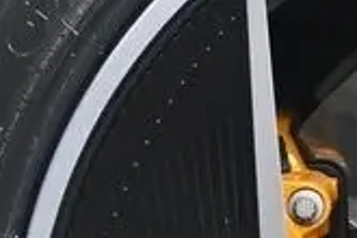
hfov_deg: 8.6
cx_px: 595
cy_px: 328
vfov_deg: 5.9
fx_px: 2301
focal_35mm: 232
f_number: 4.2
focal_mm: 25
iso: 560
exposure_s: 1/125
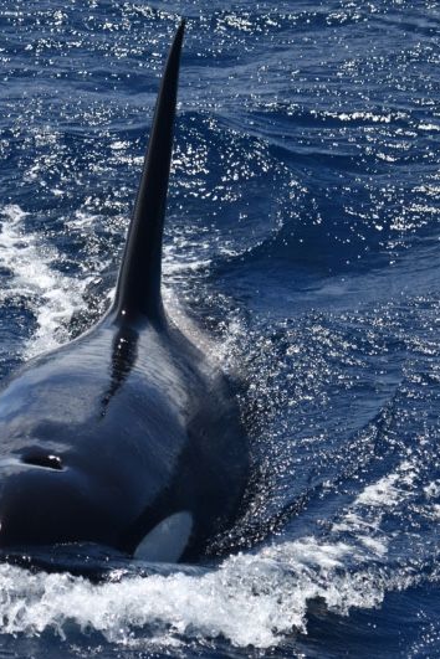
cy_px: 330
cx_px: 109
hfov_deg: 3.0
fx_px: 8286
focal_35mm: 452
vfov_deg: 4.6
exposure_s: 1/8000
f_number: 5.6
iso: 900
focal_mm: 300
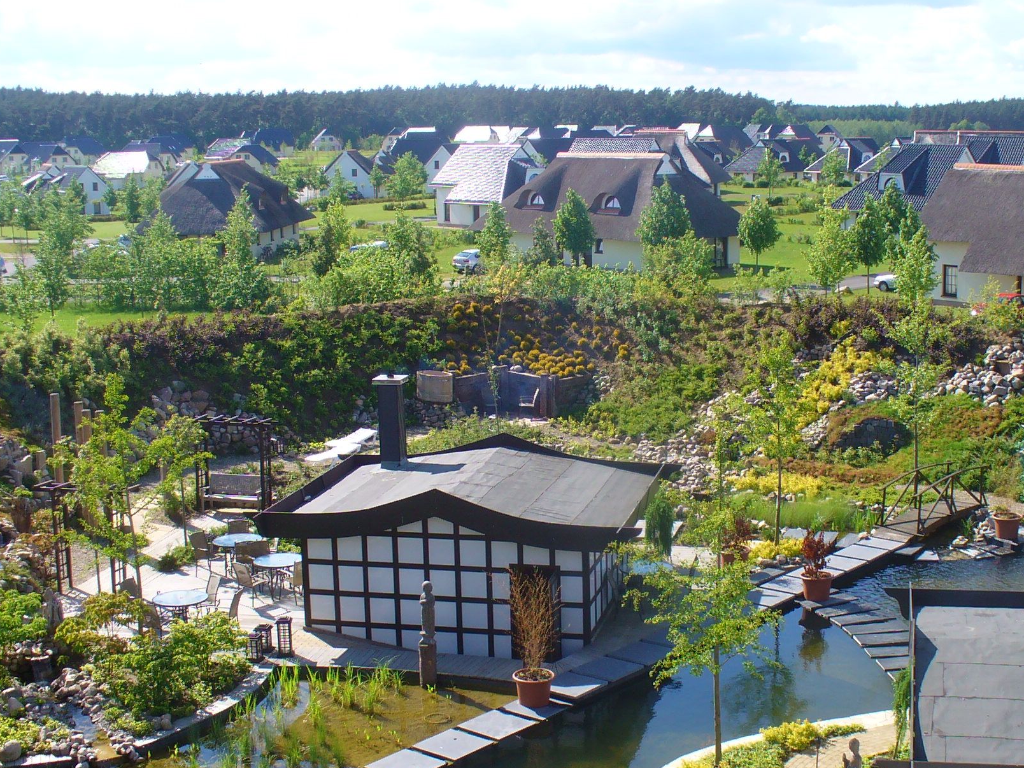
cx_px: 613
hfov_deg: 36.0
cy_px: 441
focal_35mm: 53
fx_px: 1568
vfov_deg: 27.5
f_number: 5.6
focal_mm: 6.1
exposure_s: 1/125
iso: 64
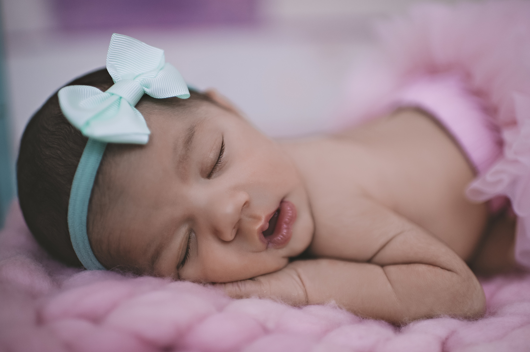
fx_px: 559
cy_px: 188
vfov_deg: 35.0
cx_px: 277
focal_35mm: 38
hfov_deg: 50.7
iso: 320
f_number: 1.6
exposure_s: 1/200
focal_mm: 35
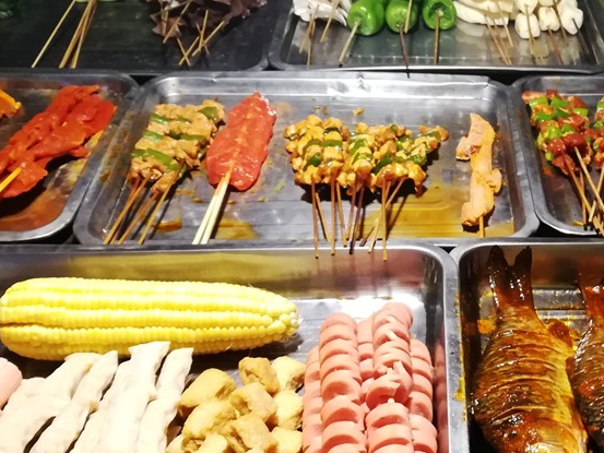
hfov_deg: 42.0
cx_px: 479
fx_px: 750
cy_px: 310
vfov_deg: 33.3
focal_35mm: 43
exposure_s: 1/30
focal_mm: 3.83
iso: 400
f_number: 2.2
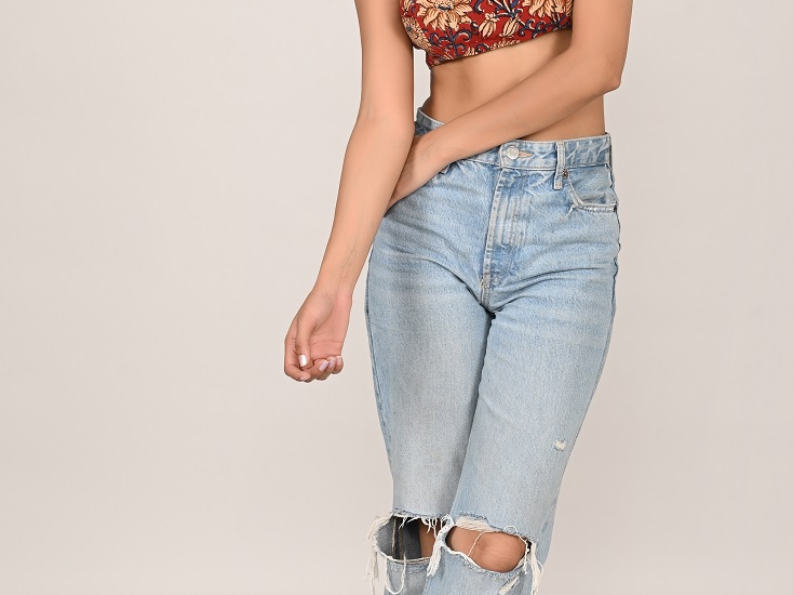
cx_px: 476
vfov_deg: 16.1
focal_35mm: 92
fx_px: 2107
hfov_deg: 21.3
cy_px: 302
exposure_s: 1/200
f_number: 9
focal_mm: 52
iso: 200
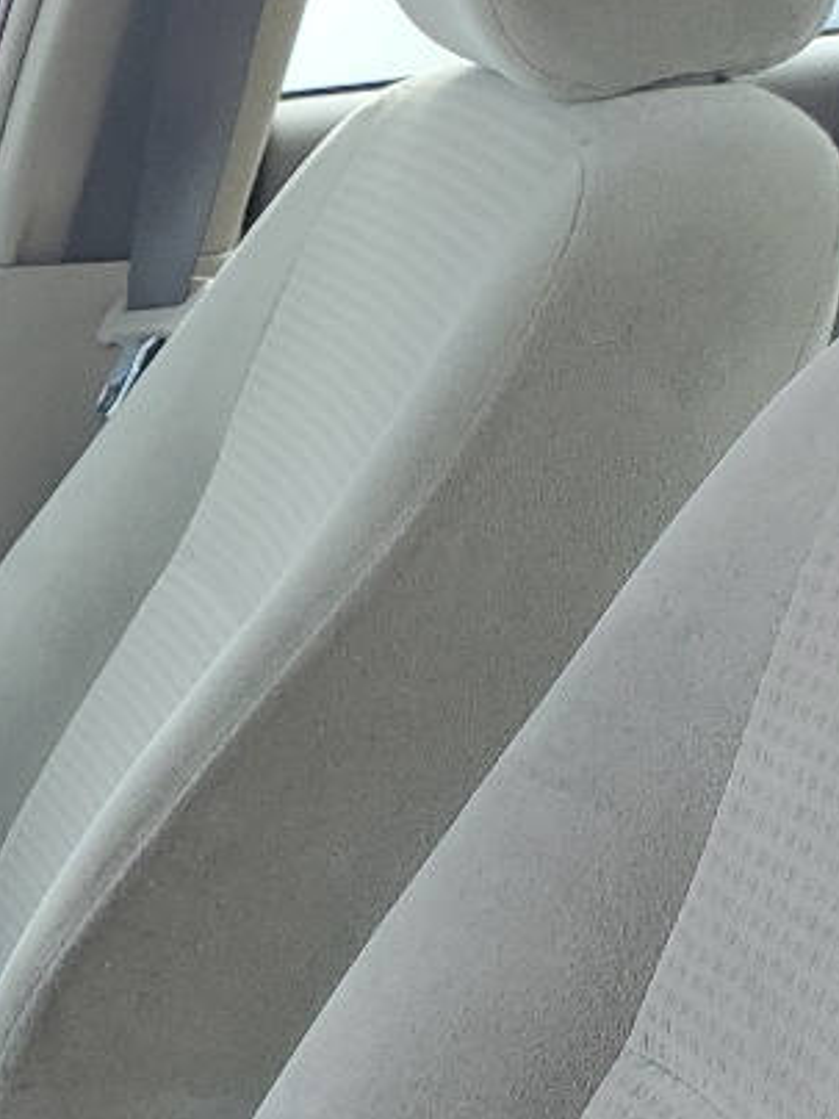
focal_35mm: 103
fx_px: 3329
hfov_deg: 12.4
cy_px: 1454
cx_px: -936
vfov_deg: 17.8
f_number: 1.5
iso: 50
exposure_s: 1/435
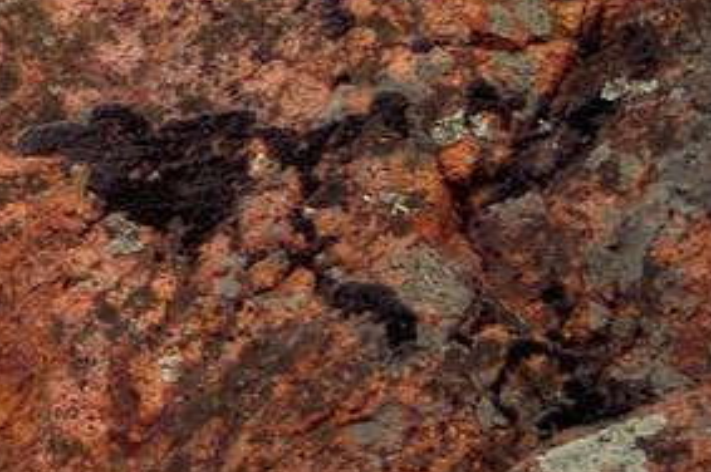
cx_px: -1206
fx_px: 4912
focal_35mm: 249
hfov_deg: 7.5
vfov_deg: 5.4
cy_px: -387
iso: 200
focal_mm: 44
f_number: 13
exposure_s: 1/250
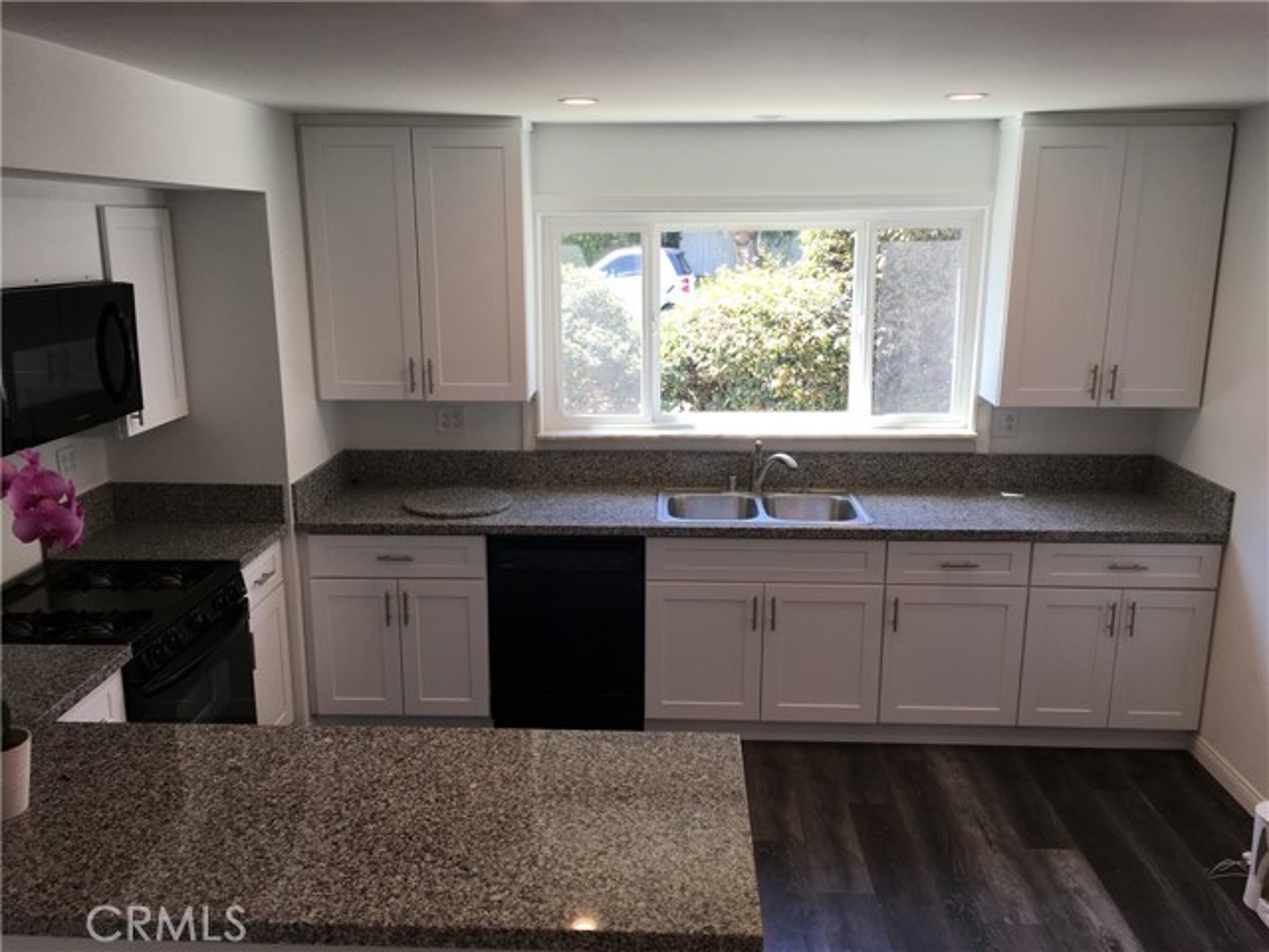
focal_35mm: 29
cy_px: 476
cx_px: 634
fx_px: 1063
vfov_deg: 48.2
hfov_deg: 61.7
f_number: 2.2
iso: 25
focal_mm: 4.15
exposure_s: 1/60
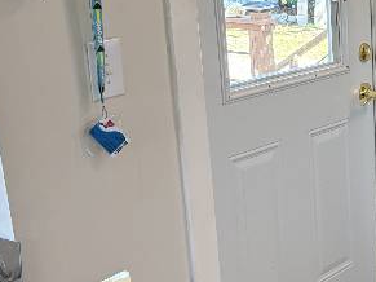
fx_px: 825
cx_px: 413
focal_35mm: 76
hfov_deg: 24.0
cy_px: 156
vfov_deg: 19.4
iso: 200
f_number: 1.6
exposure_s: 1/120
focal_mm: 5.96
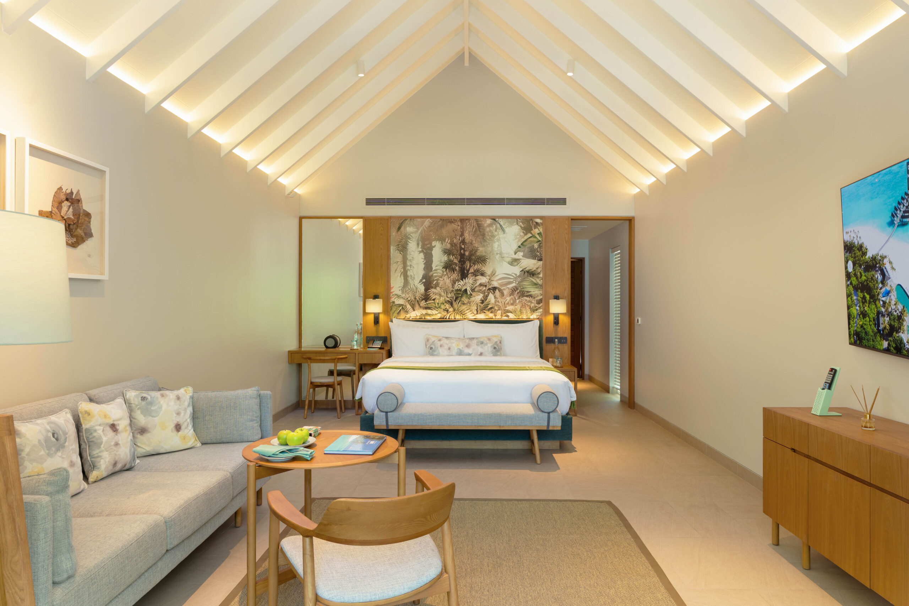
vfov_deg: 53.1
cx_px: 454
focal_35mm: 24
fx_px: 606
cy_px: 303
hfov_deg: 73.7
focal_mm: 24
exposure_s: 1/13
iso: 320
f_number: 8
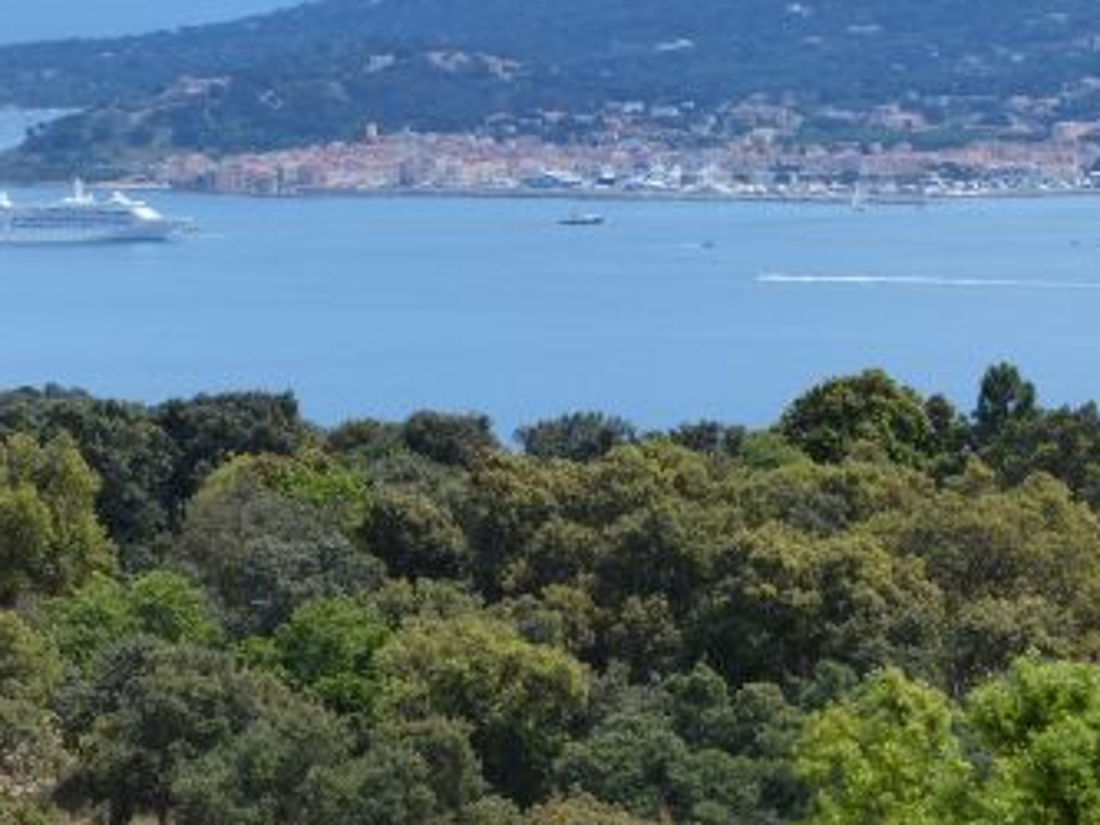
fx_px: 11444
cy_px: 279
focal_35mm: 360
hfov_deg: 5.5
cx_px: 548
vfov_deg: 4.1
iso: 160
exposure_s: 1/1300
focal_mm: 43.3
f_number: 4
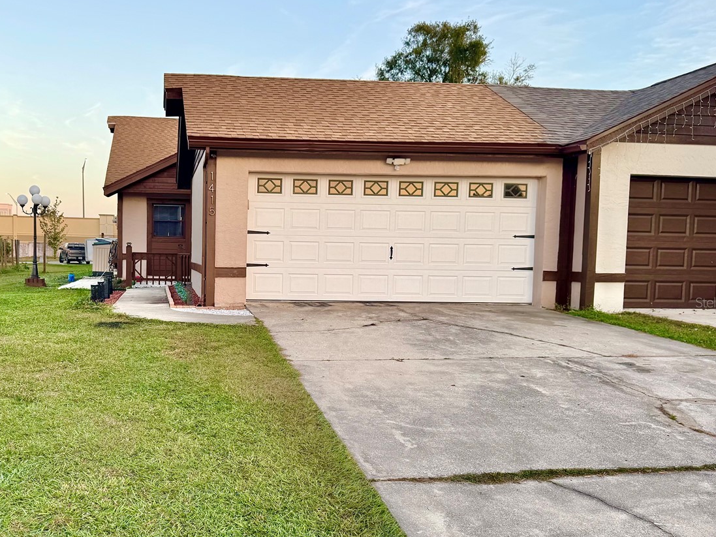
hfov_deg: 51.6
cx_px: 235
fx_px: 724
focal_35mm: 35
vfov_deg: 40.6
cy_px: 302
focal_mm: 6.76
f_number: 1.78
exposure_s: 1/419
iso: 80
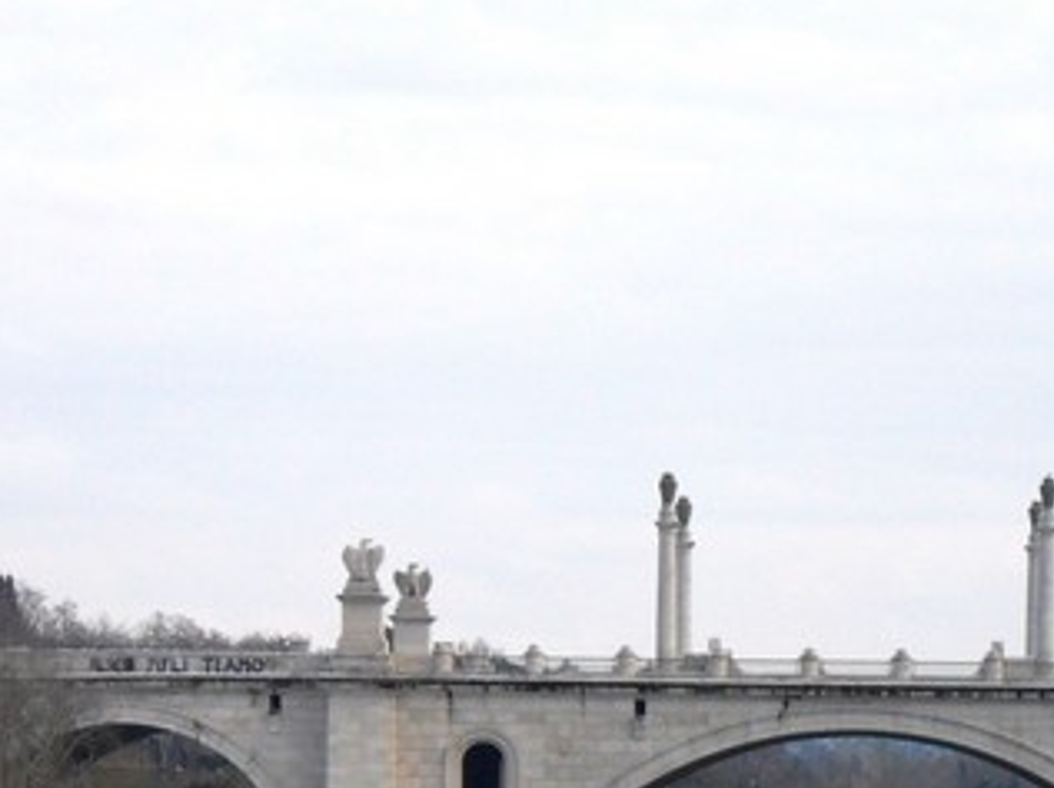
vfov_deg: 7.8
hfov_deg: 10.6
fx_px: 5687
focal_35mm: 187
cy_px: 961
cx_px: 851
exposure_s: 1/1000
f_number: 3.9
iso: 100
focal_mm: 13.2
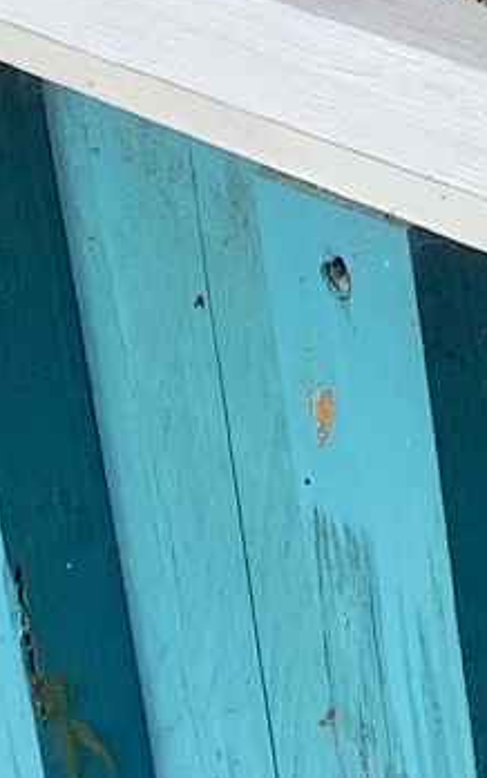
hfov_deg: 7.8
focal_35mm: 154
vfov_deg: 13.2
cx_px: 1211
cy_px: -201
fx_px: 3265
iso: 25
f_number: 2.4
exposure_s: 1/120
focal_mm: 3.3
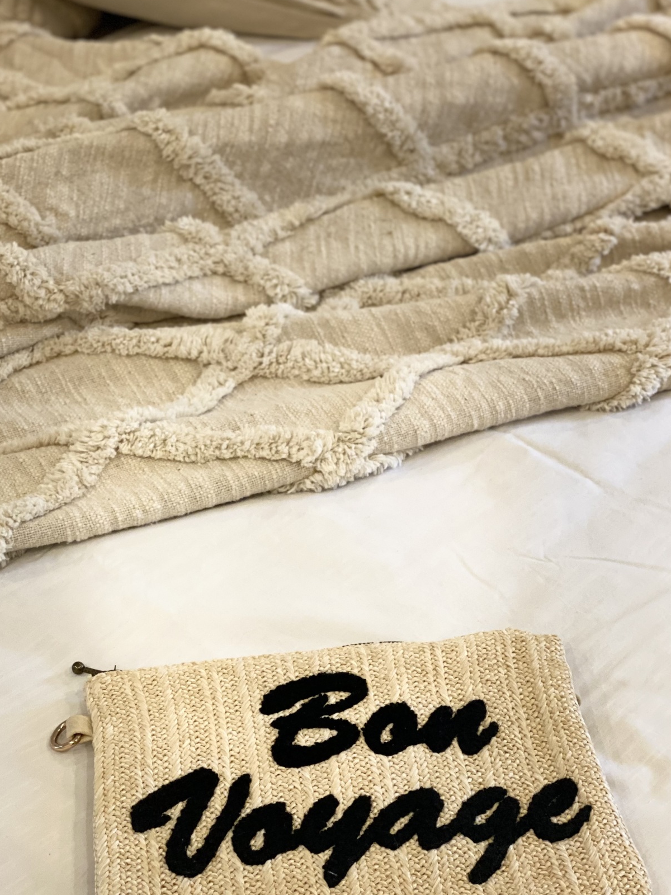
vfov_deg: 29.8
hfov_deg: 22.6
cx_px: 292
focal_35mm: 65
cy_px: 534
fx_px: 1680
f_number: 2
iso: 200
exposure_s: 1/40
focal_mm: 6
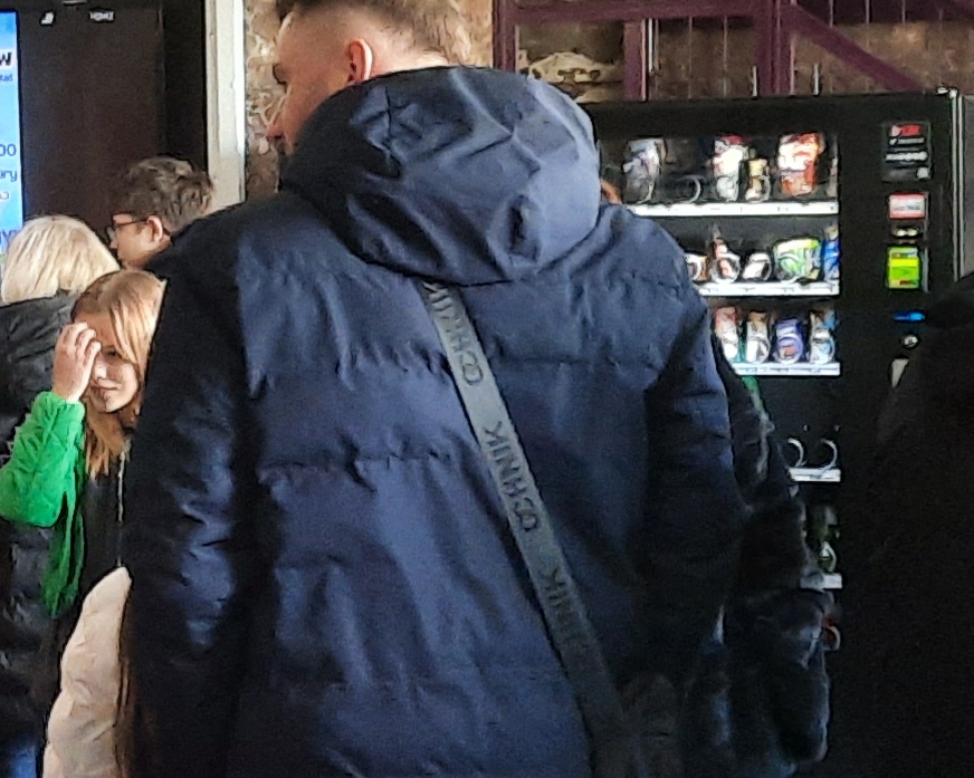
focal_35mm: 112
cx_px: 371
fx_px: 3228
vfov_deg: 13.7
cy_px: 457
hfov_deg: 17.1
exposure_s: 1/33
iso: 400
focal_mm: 4.6
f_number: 2
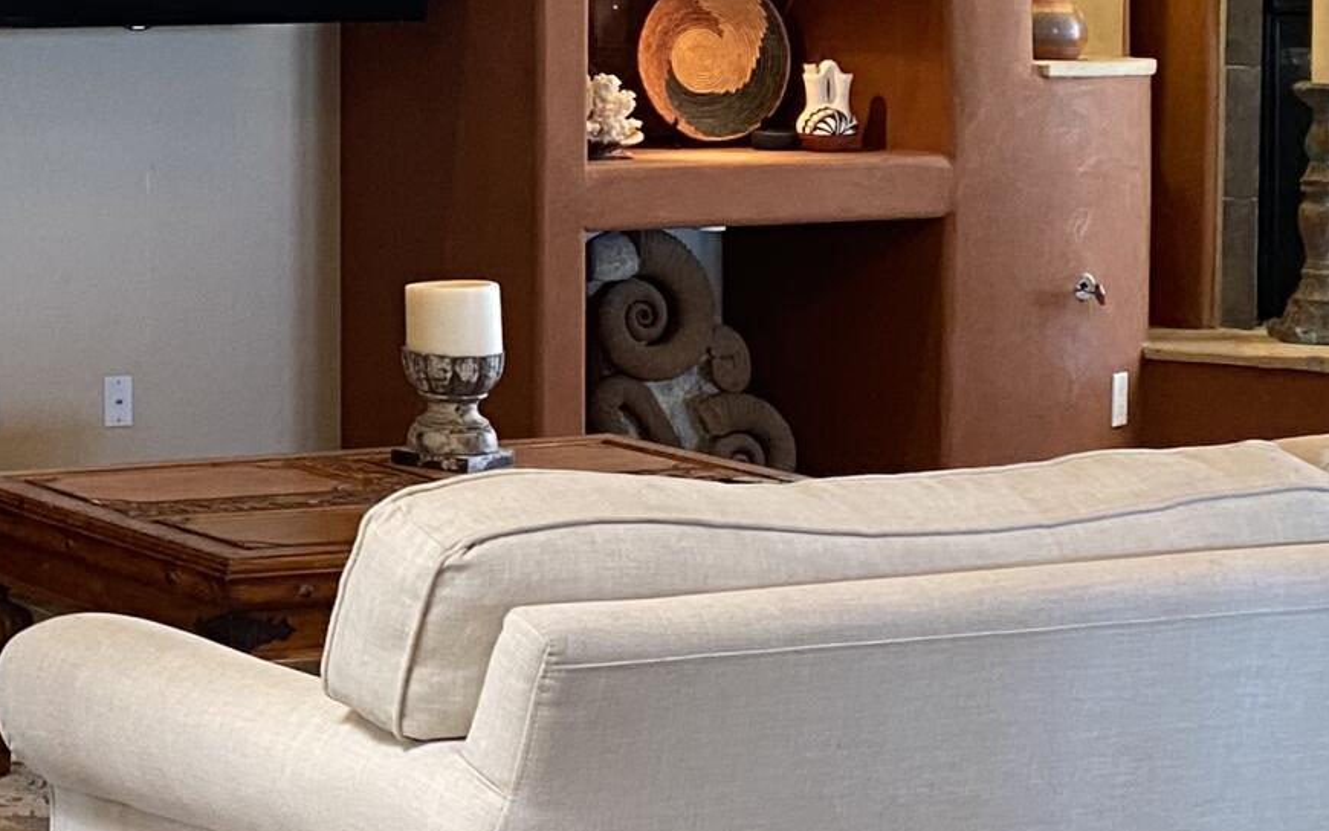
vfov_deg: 13.6
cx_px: -532
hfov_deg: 19.6
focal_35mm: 95
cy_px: 79
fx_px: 3441
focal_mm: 4.25
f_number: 1.8
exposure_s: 1/60
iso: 250
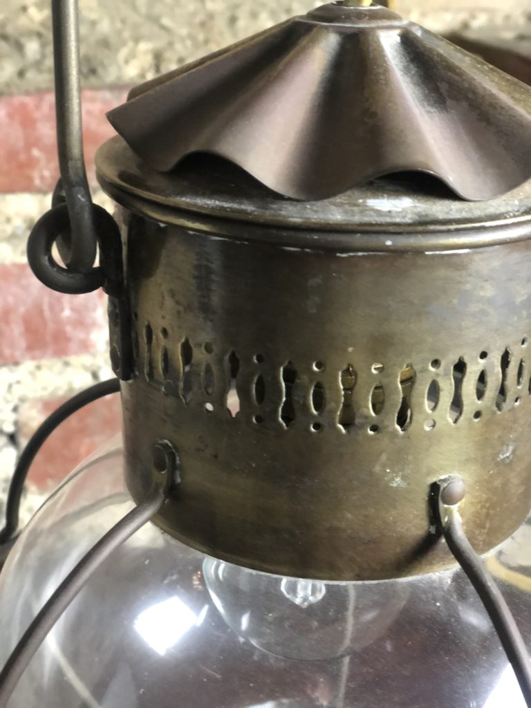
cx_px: 266
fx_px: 1064
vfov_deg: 36.8
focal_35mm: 52
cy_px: 354
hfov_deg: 28.0
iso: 160
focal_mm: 6
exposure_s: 1/14
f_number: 2.4
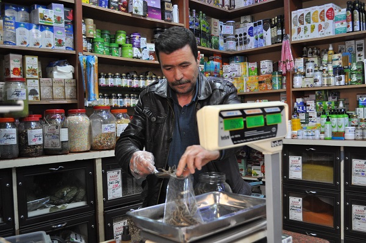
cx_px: 183
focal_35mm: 36
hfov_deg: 53.2
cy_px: 122
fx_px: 365
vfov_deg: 36.8
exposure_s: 1/50
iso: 800
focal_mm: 24
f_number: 4
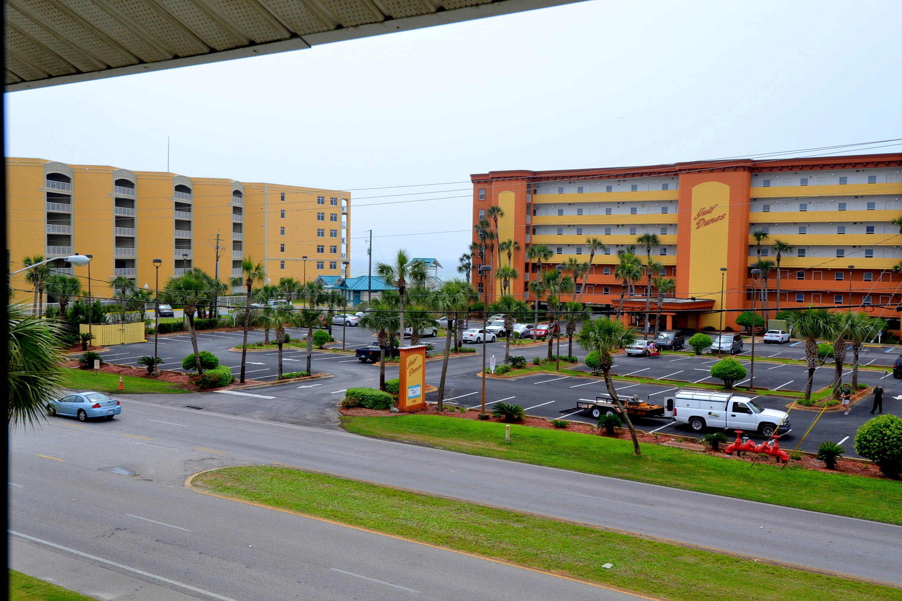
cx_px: 451
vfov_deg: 36.9
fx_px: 902
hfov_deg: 53.1
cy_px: 300
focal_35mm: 36
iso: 100
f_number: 8
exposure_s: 1/250
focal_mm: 24
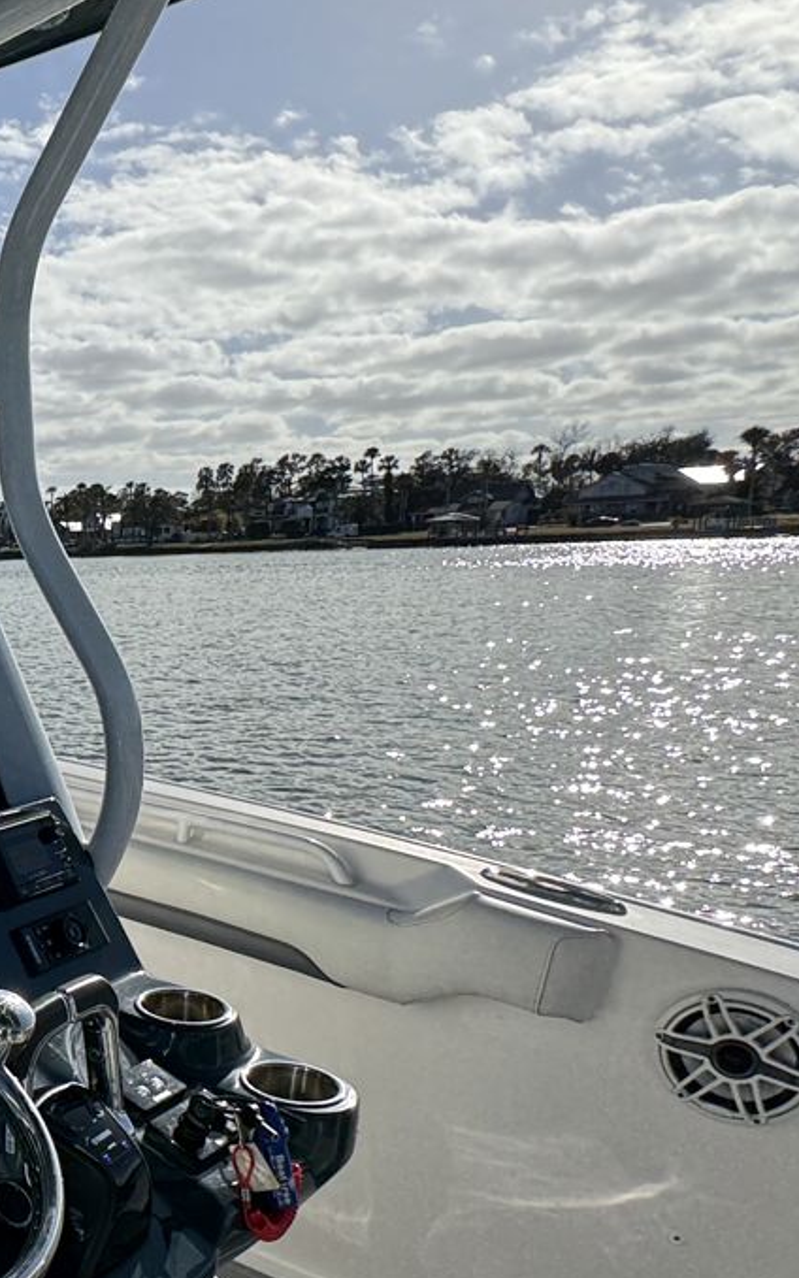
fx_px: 1219
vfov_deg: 54.2
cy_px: 852
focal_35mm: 35
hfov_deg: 29.1
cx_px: -251
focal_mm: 2.22
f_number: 2.2
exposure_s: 1/3390
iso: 50
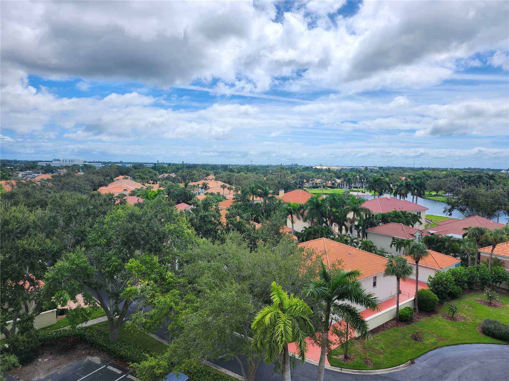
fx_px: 338
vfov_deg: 58.9
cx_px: 254
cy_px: 190
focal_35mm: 23
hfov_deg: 73.9
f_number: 1.8
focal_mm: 5.54
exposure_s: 1/2265
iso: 25
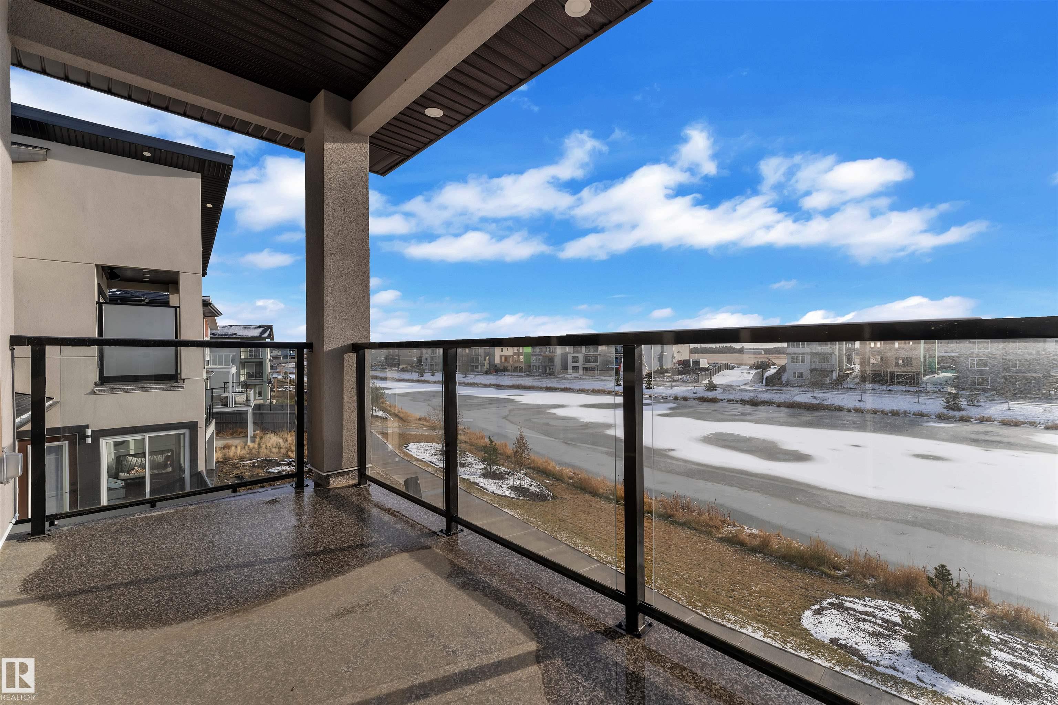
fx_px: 411
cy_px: 352
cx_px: 529
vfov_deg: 81.2
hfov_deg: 104.3
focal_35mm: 14
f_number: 8
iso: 100
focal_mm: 14
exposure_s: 1/320
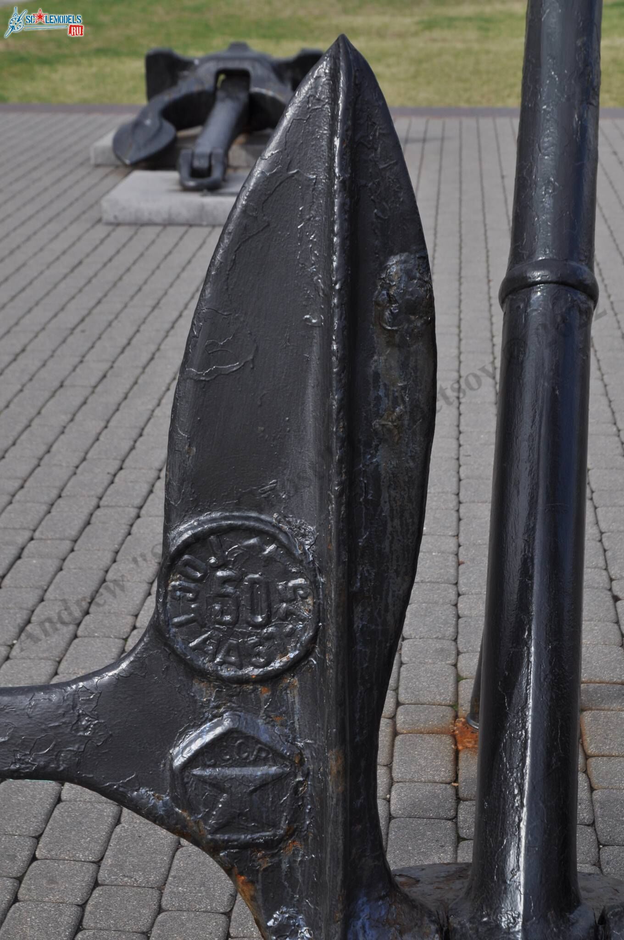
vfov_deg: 33.4
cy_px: 470
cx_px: 312
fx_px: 1564
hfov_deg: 22.6
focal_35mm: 60
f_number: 9
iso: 200
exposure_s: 1/400
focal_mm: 40
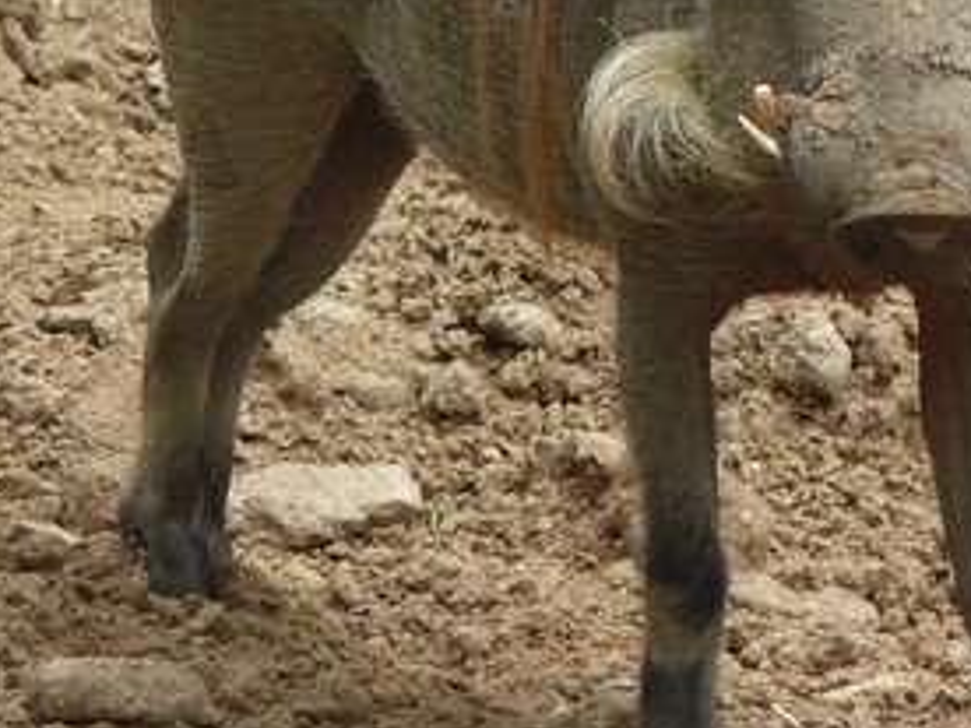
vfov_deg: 1.8
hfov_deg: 2.4
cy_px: -176
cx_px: 1073
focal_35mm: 843
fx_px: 23647
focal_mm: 65.5
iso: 200
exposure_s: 1/125
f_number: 3.6
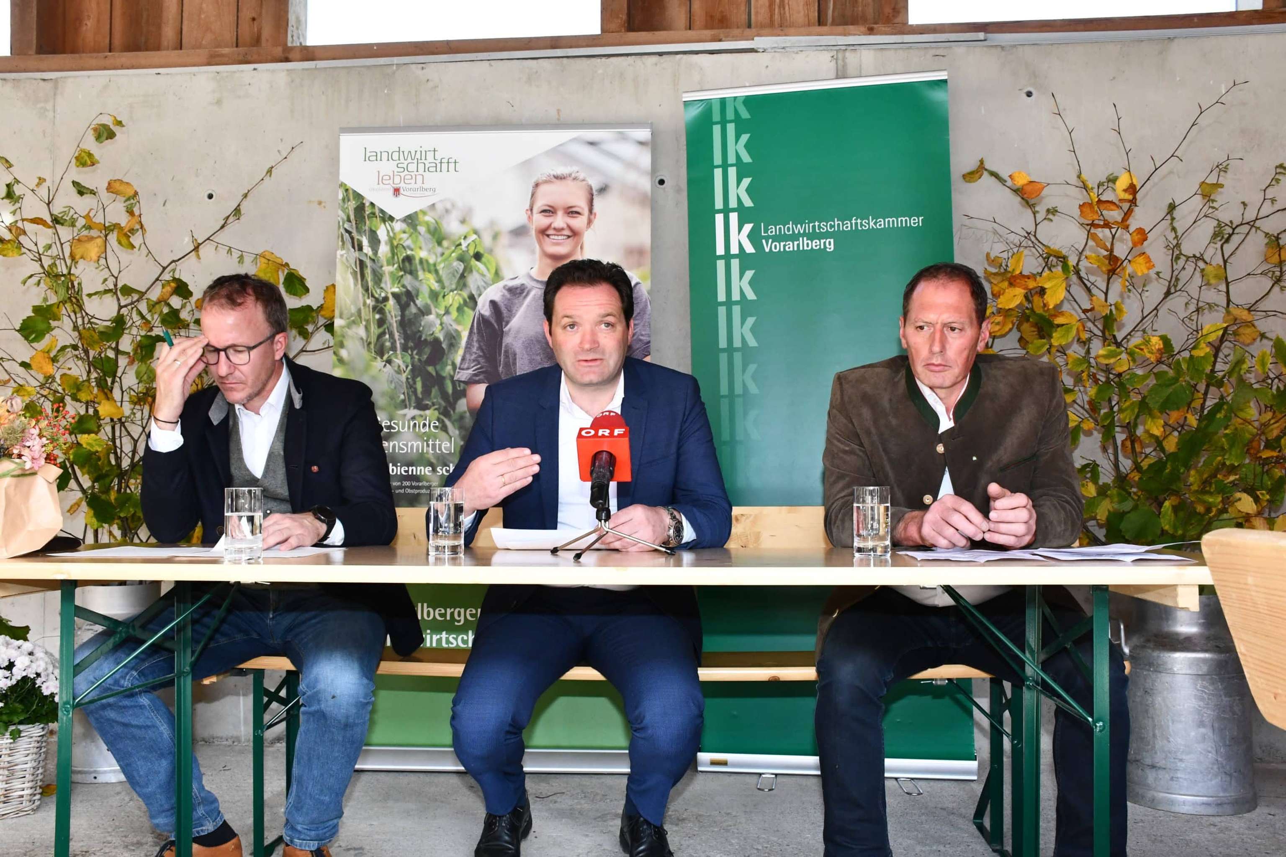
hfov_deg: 57.2
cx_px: 643
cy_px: 428
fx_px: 1179
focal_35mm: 33
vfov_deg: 40.0
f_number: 9
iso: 2000
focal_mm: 22
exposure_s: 1/125
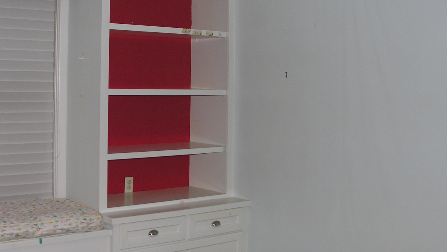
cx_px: 157
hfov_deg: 36.9
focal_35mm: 56
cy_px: 97
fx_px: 664
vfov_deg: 21.4
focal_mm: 8.9
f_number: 2.8
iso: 50
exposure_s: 1/60.1
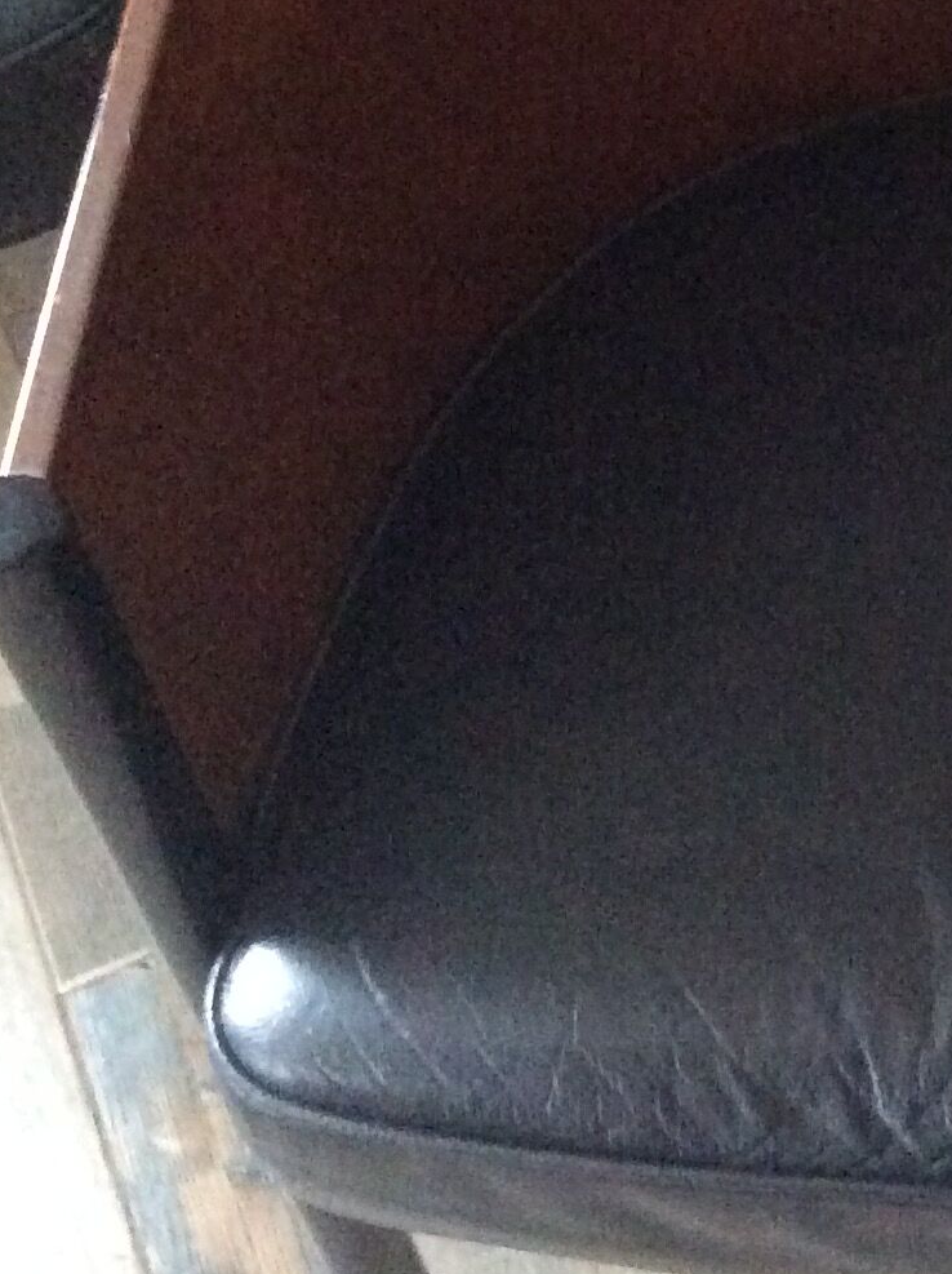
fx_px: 3086
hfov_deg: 16.8
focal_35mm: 84
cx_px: 1157
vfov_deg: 22.9
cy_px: 196
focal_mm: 3.3
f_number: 2.4
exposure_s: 1/17
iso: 500
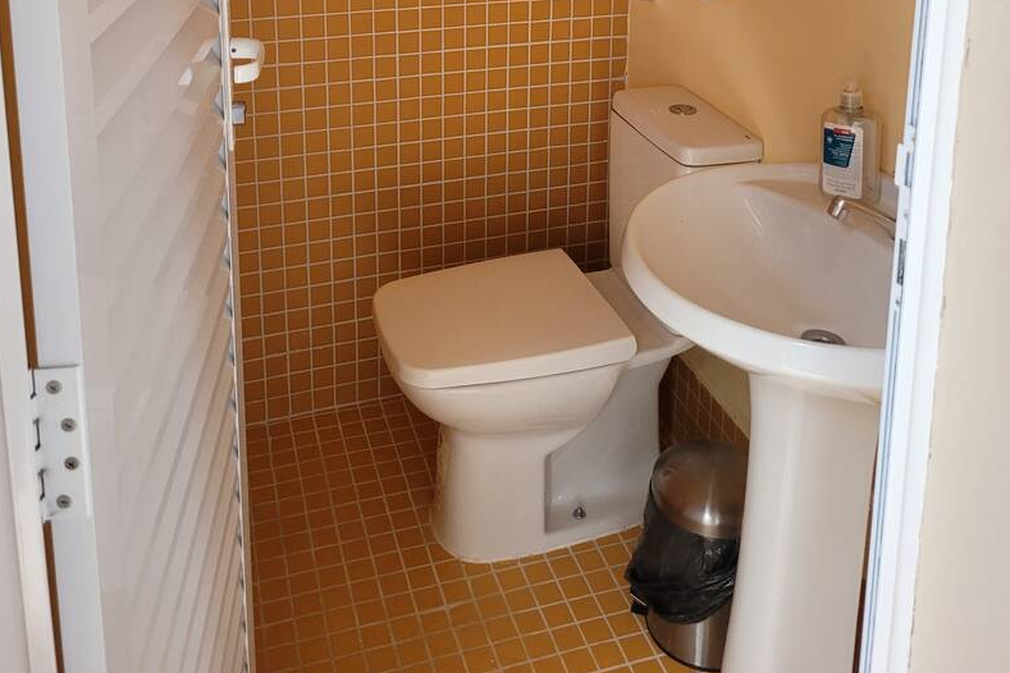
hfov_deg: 51.9
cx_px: 512
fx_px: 1038
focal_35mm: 37
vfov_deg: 32.7
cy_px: -14
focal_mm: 5.4
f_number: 1.8
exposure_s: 1/120
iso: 200
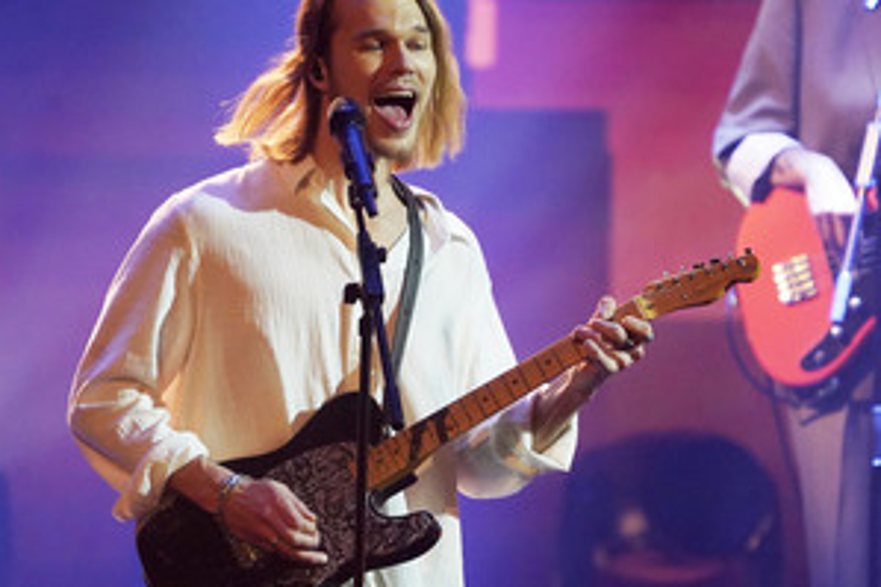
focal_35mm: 754
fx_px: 18441
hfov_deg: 2.7
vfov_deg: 1.8
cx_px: 423
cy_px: 295
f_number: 6.3
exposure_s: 1/160
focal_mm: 500
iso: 6400
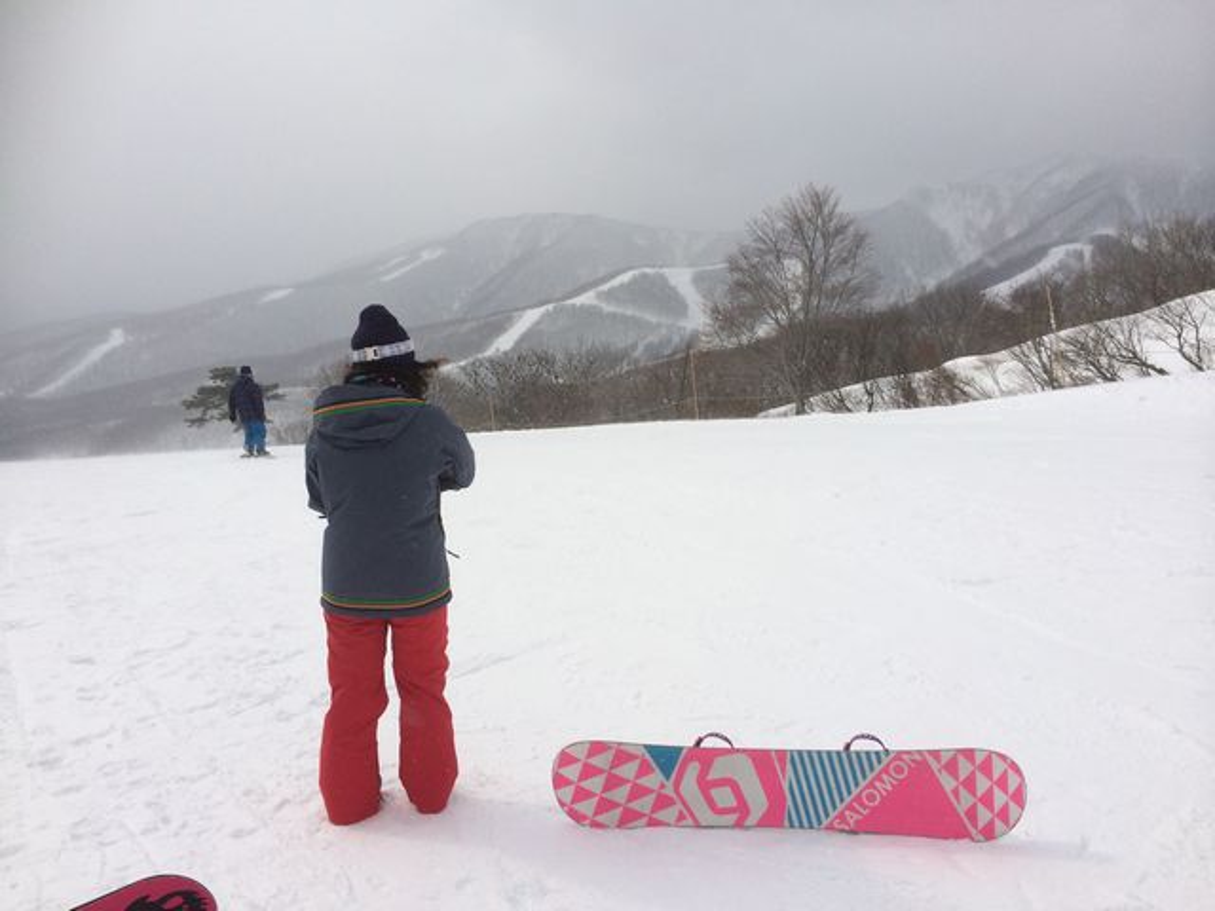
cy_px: 456
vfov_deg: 46.8
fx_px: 1053
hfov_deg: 60.0
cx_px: 608
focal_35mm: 30
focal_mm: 4.12
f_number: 2.2
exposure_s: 1/5882
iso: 40
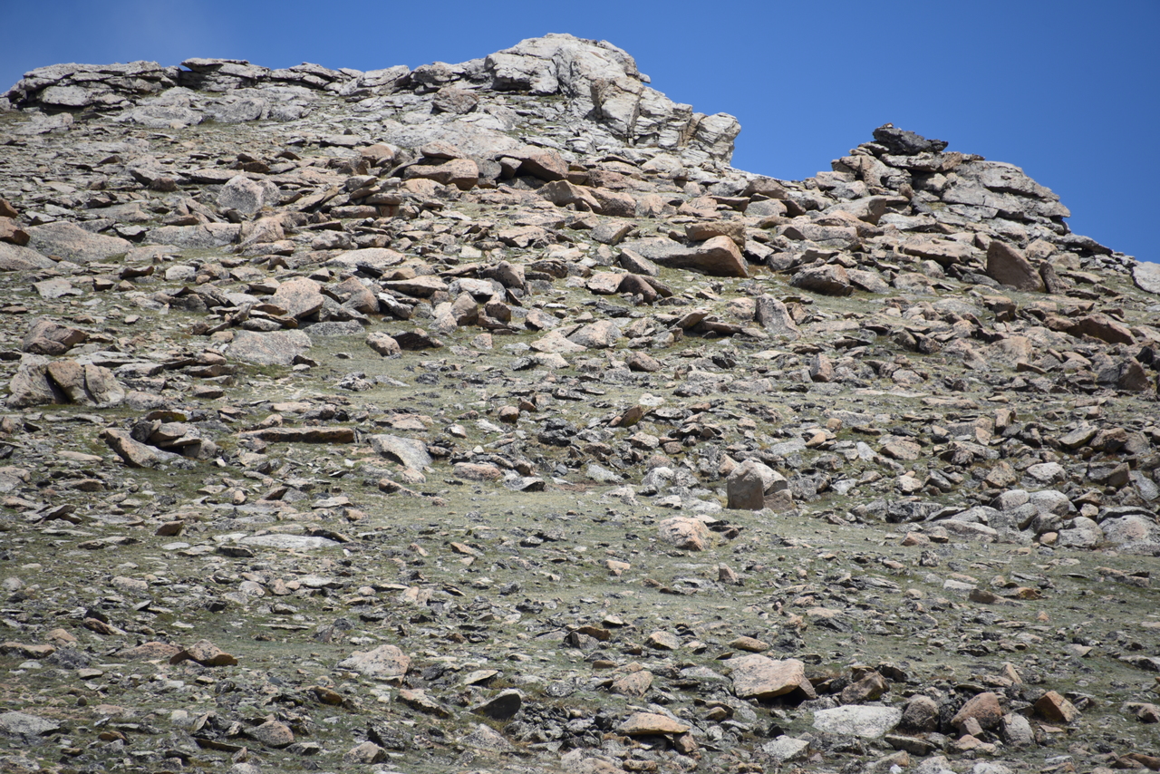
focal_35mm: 300
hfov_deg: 6.9
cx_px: 580
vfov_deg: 4.6
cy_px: 387
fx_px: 9668
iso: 125
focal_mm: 300
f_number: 5.6
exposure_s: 1/640
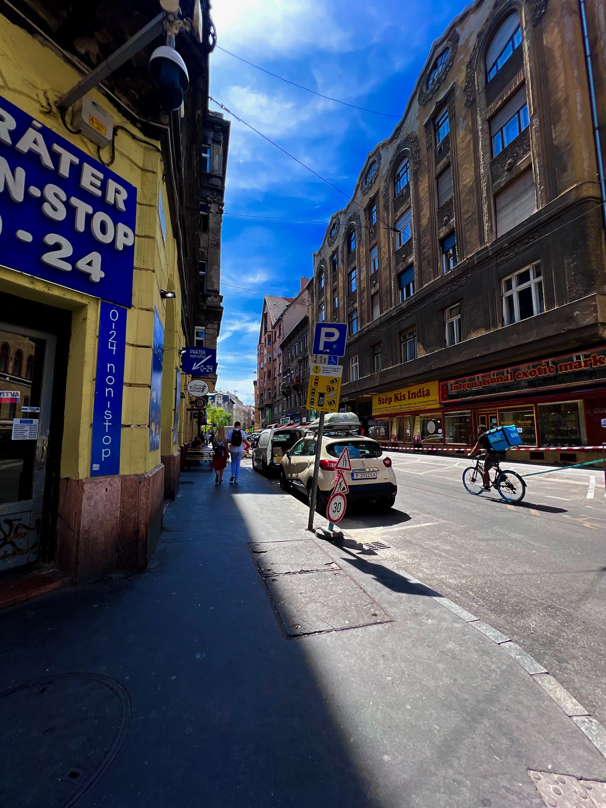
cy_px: 404
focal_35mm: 13
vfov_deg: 106.2
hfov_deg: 89.9
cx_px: 303
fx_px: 303
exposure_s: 1/919
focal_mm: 1.57
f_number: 1.8
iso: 32
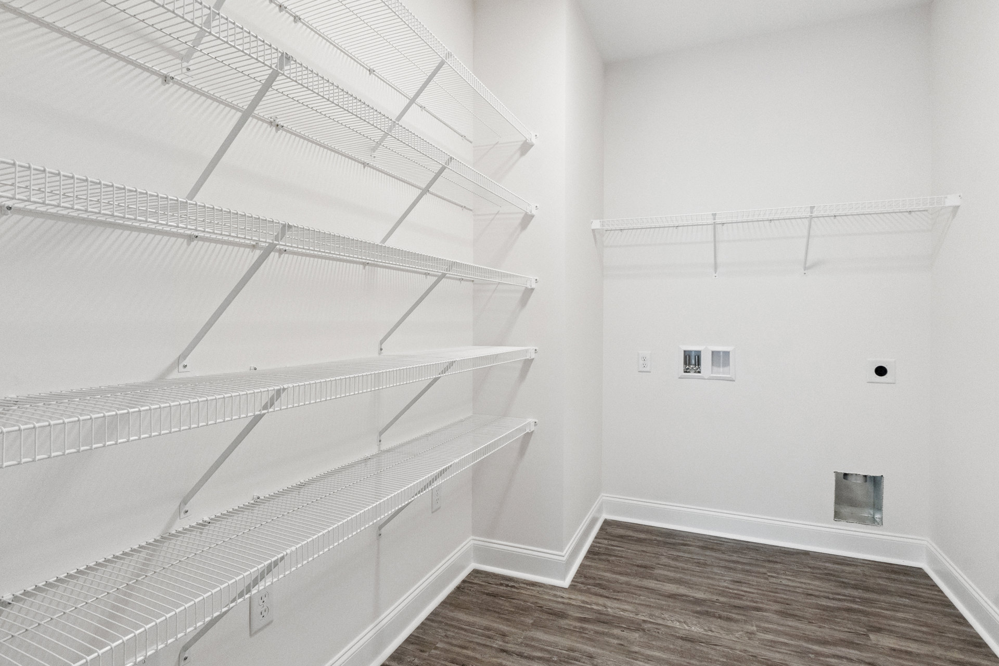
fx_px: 527
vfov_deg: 64.6
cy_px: 333
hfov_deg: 86.9
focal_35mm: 19
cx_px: 500
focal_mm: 13
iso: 3200
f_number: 9
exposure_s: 1/100
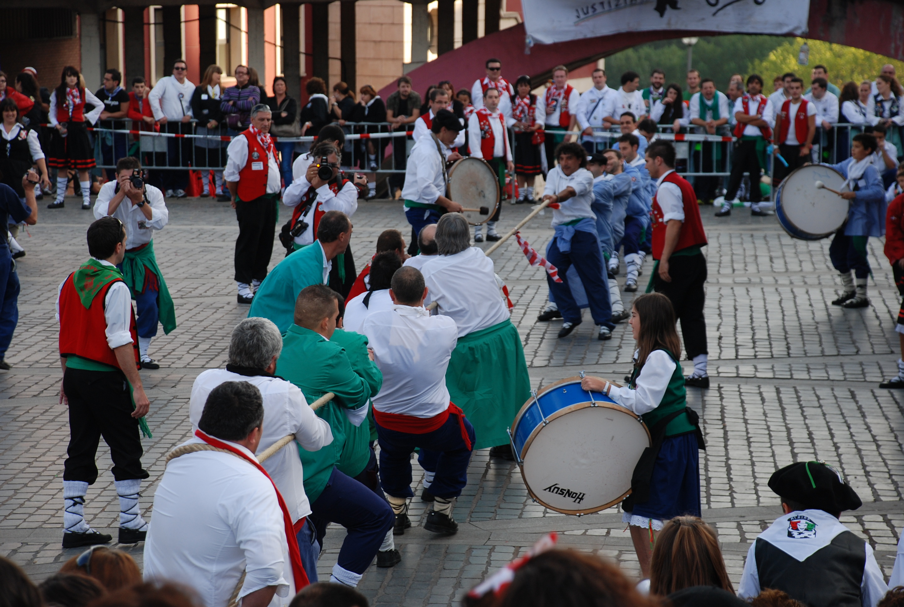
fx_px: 3397
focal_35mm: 135
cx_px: 452
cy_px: 304
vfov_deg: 10.2
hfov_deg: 15.2
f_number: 5.6
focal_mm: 90
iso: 200
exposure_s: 1/125
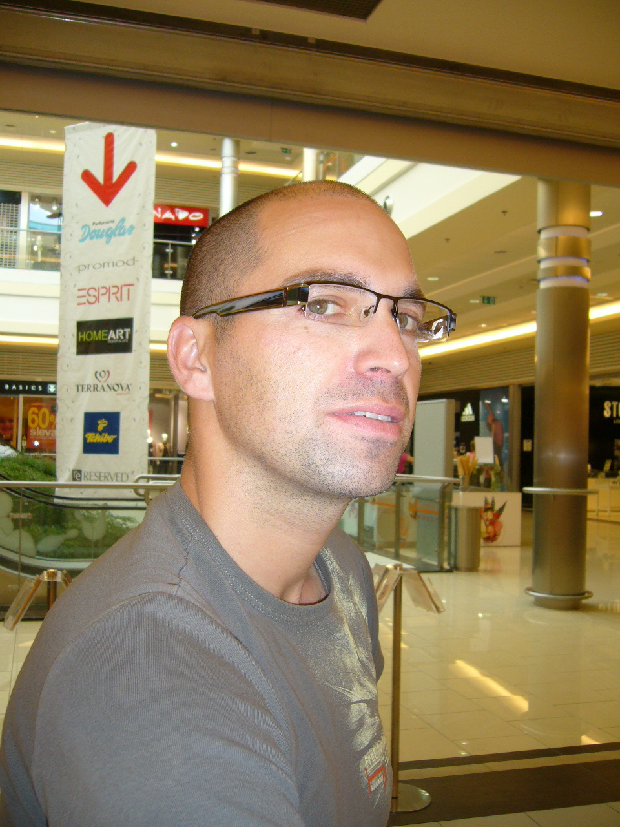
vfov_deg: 52.6
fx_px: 836
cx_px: 310
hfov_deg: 40.7
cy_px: 414
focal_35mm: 35
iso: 100
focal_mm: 5.8
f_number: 2.8
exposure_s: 1/60
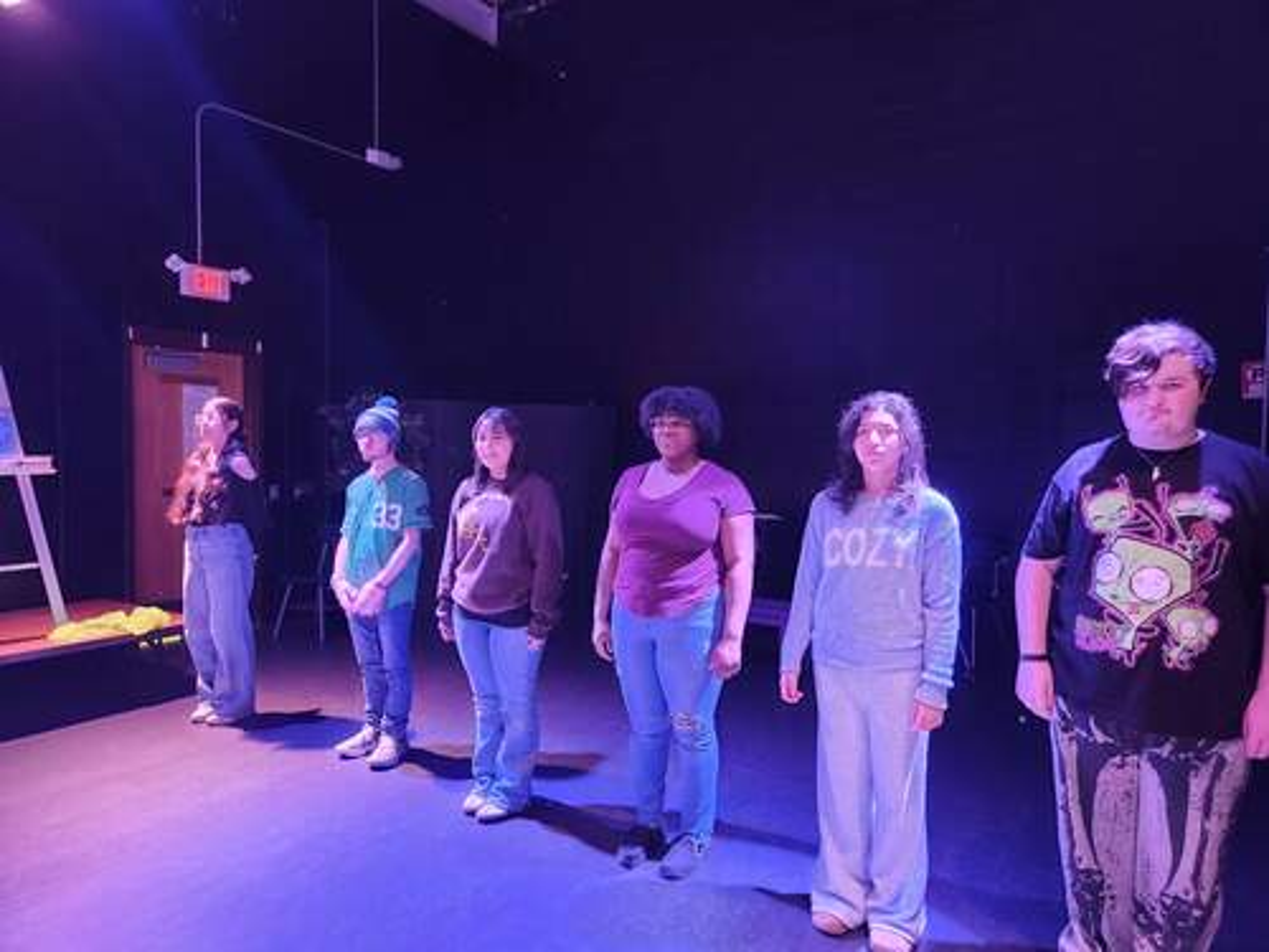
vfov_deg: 58.9
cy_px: 476
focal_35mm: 23
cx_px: 634
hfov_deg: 73.9
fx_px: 843
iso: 800
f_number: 1.8
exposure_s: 1/24
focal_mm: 5.4
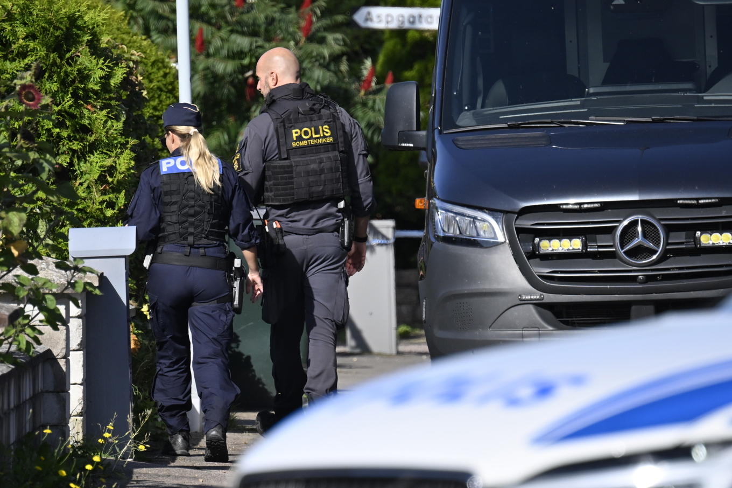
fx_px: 8131
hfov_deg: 5.2
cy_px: 244
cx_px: 366
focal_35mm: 400
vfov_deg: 3.4
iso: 280
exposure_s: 1/1600
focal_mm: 400
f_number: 5.6
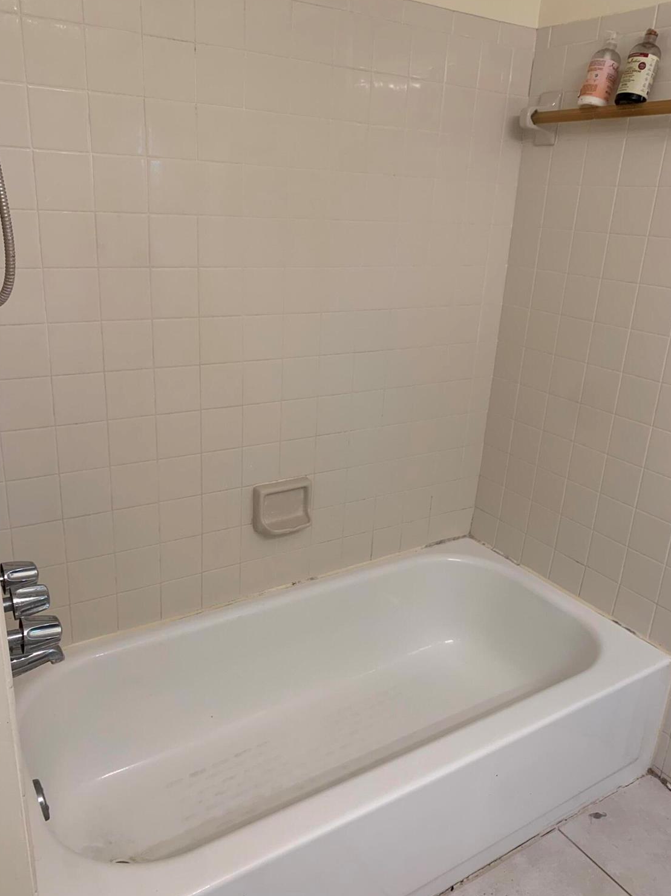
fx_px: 698
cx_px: 330
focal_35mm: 27
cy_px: 457
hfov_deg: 51.3
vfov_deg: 65.3
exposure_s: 1/60
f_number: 1.8
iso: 50
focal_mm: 4.25
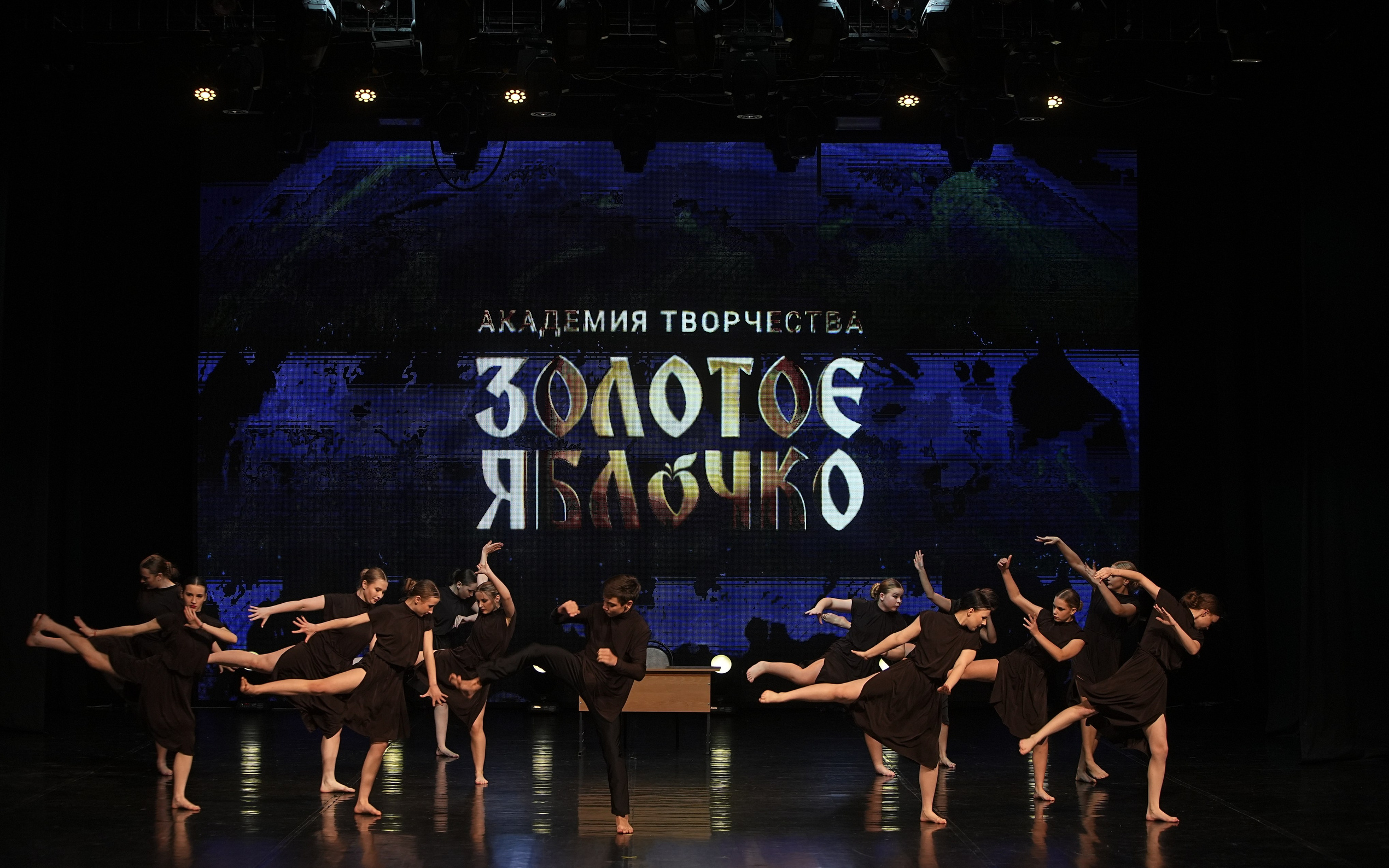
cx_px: 694
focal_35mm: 75
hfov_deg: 27.5
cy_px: 403
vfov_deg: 17.4
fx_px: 2839
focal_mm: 73
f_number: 4
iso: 1600
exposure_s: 1/400
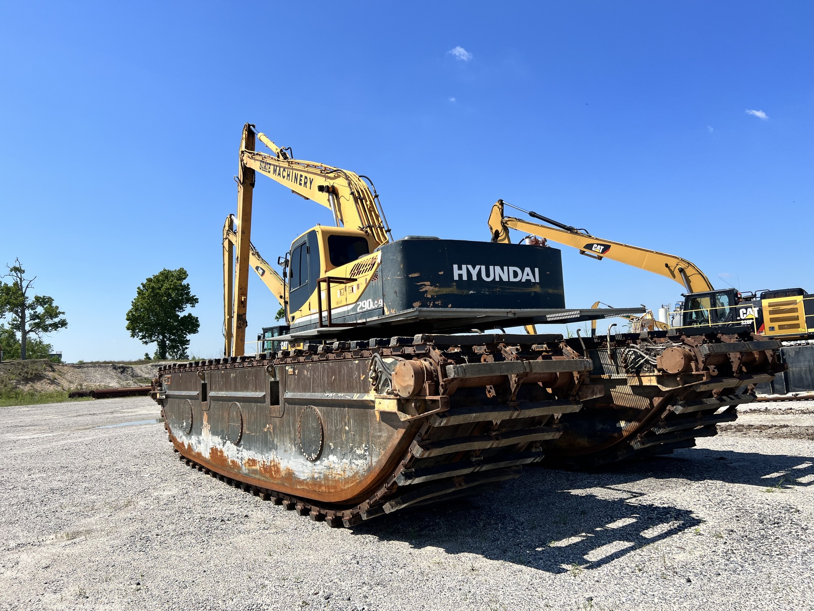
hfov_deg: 67.3
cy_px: 306
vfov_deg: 53.1
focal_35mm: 26
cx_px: 407
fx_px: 611
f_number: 1.5
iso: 50
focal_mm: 5.7
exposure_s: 1/4444
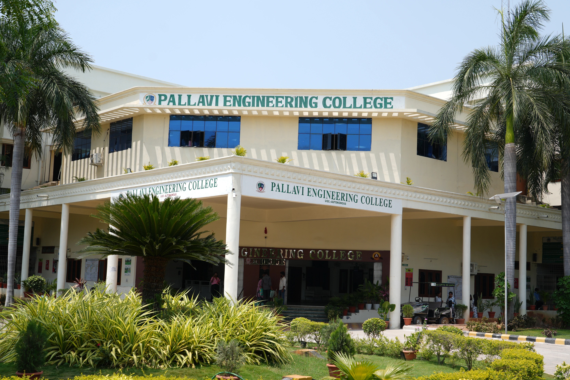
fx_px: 728
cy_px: 213
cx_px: 276
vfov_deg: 29.2
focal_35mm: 46
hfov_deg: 42.7
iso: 64
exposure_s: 1/200
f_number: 6.3
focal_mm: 38
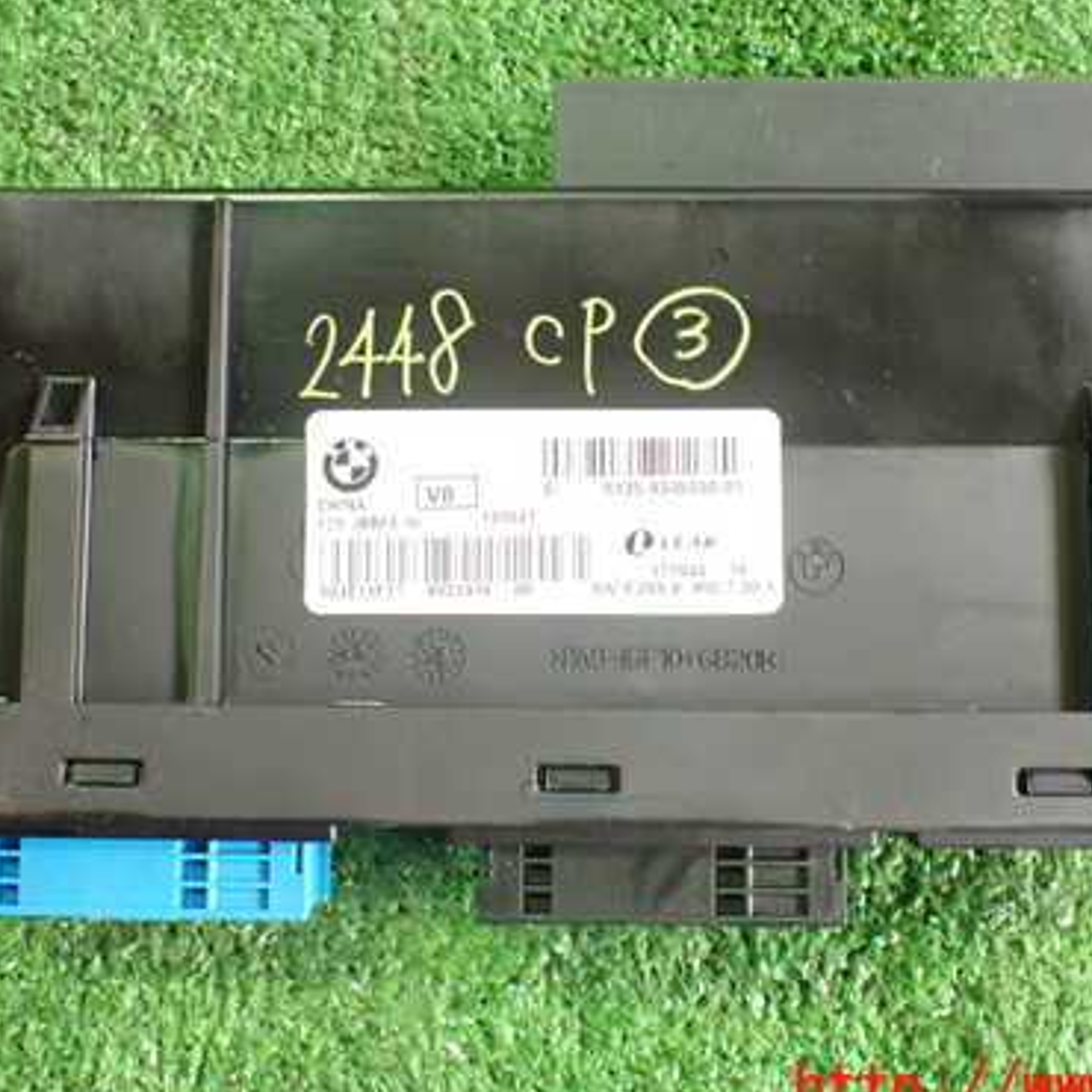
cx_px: 576
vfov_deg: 39.1
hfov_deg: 39.2
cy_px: 463
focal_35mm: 43
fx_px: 1535
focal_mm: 5.4
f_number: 2.3
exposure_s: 1/60
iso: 800
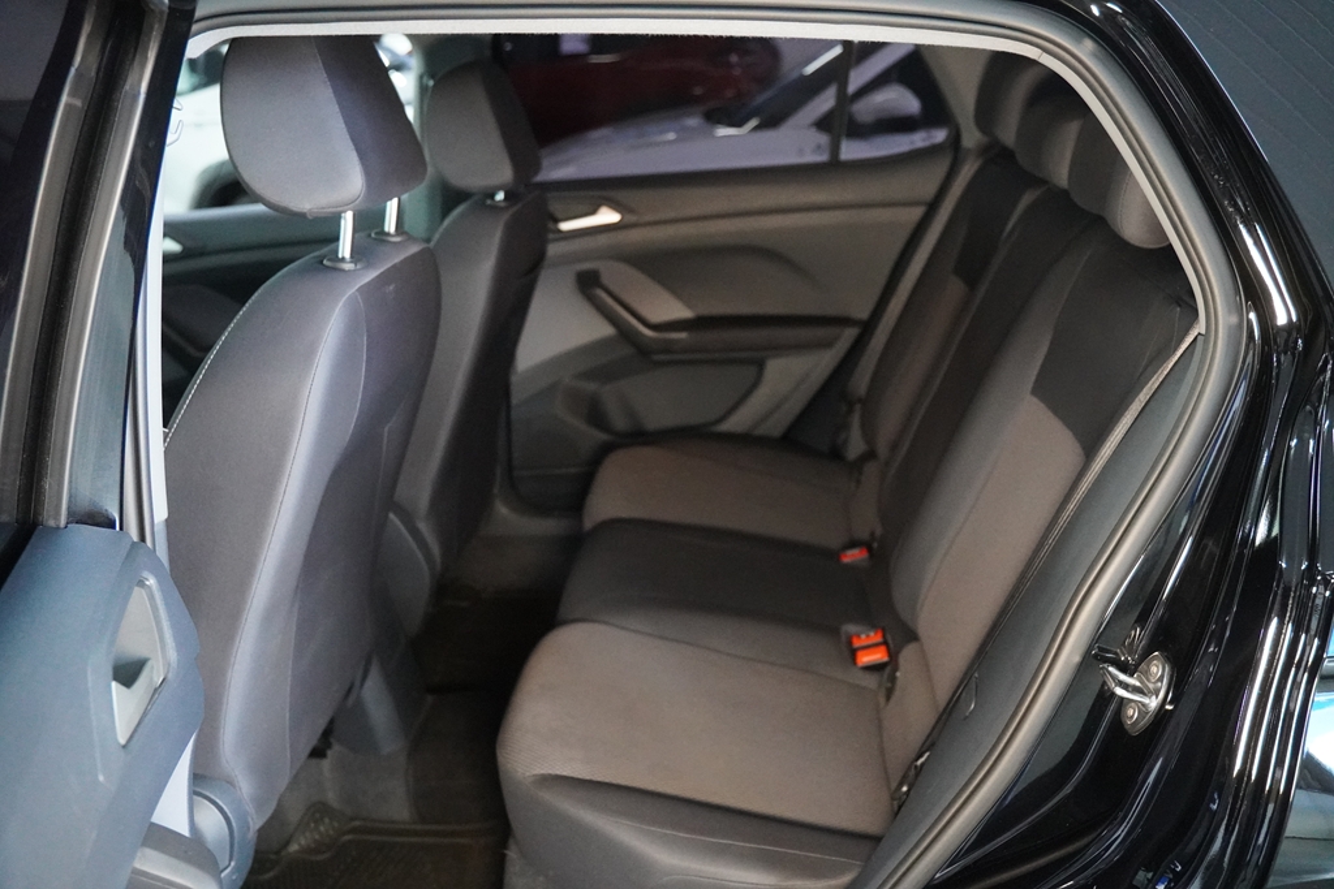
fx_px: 1167
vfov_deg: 41.7
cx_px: 667
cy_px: 444
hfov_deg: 59.5
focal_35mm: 32
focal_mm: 21
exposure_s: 1/160
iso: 6400
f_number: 2.8
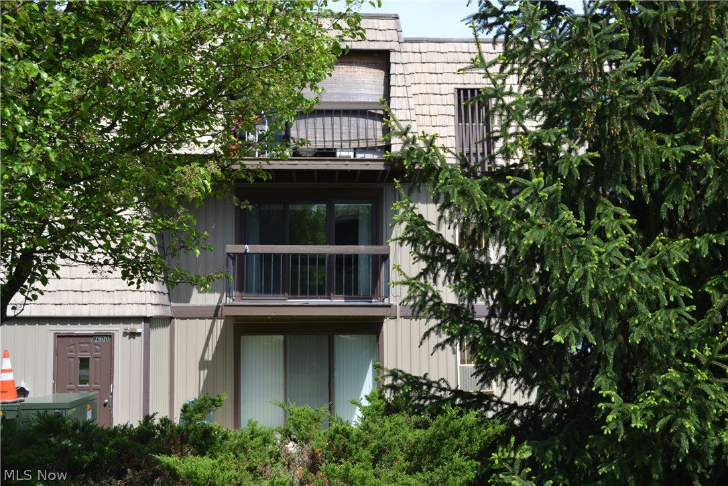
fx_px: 849
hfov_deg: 46.4
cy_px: 243
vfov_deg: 31.9
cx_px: 364
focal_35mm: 42
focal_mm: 28
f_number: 7.1
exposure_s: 1/200
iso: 100
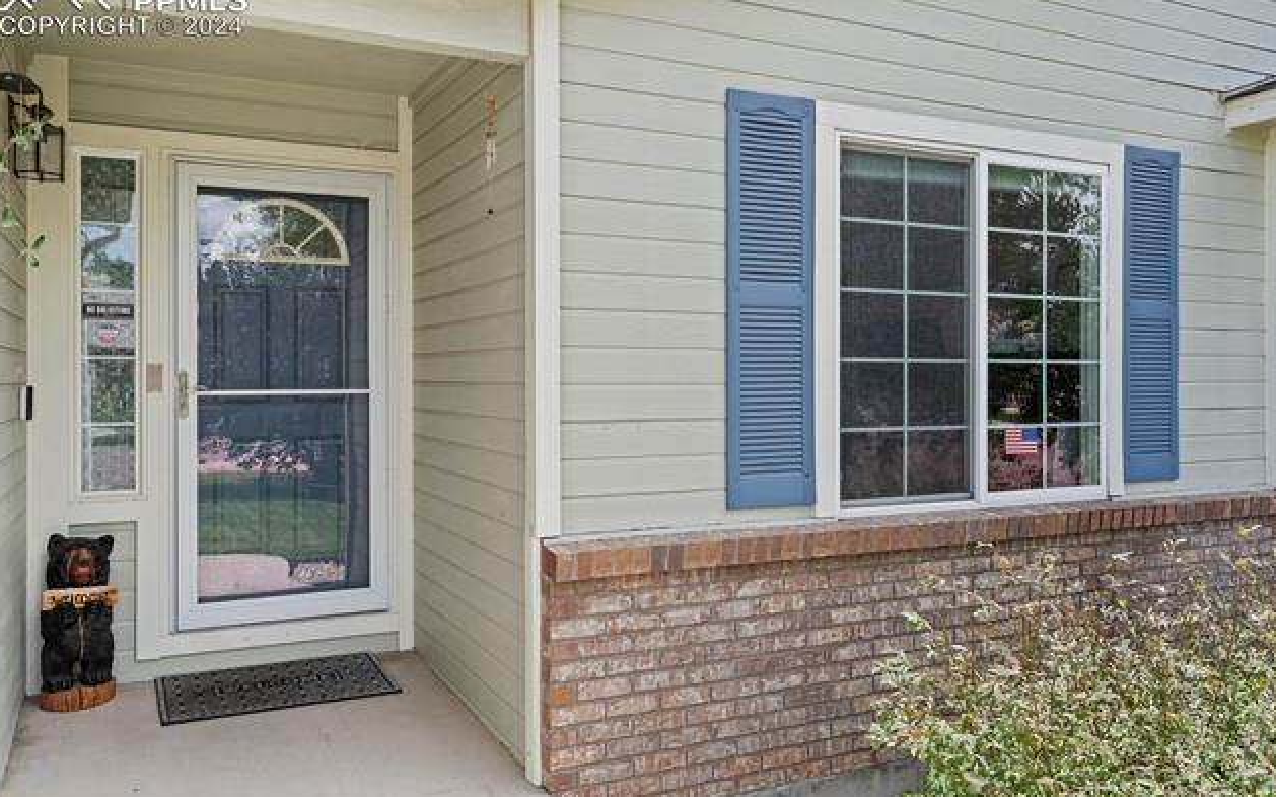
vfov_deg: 43.1
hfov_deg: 64.6
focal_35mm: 29
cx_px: 643
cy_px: 397
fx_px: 1008
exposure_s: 1/30
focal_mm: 28
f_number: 11
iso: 100
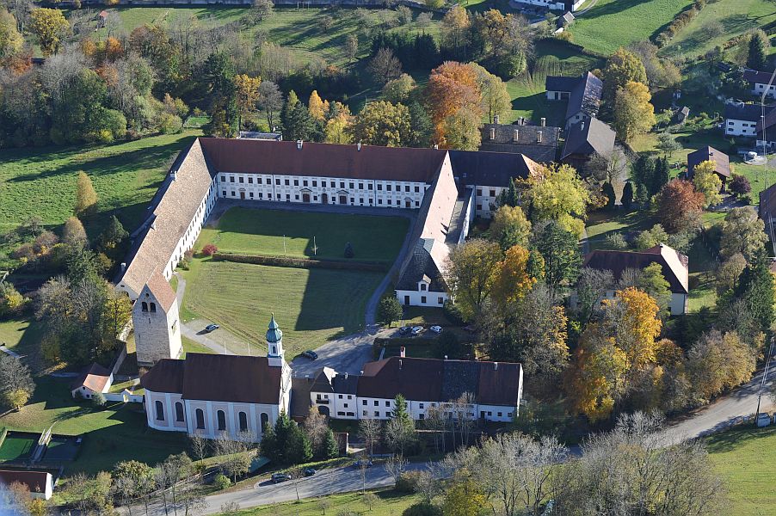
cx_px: 388
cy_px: 258
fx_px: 1723
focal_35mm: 80
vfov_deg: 17.0
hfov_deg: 25.4
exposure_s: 1/400
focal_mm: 80
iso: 200
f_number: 5.6
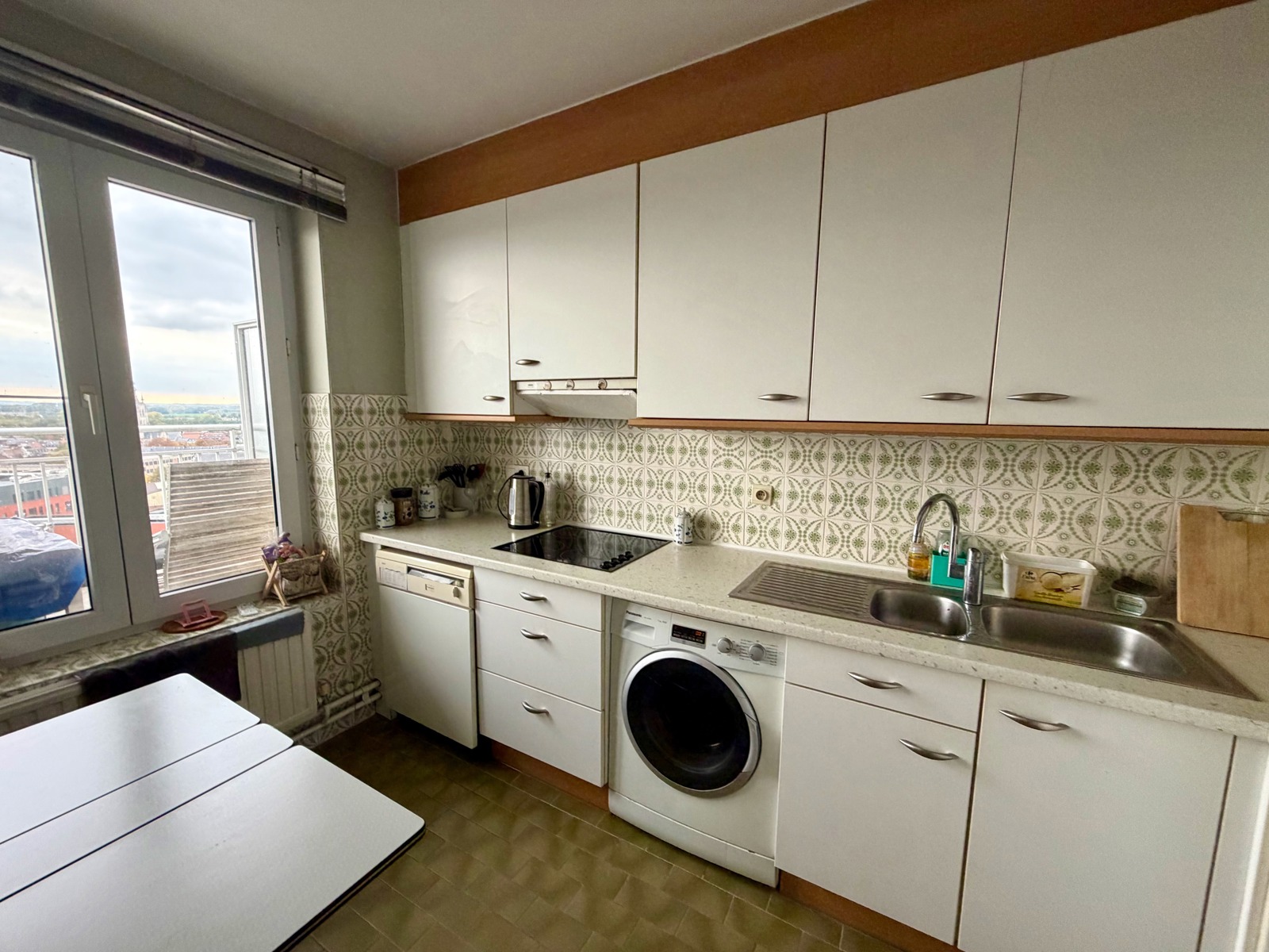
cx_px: 634
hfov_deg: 102.1
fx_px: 513
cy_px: 476
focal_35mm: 14
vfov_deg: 85.7
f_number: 2.2
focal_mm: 2.22
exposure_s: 1/121
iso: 320
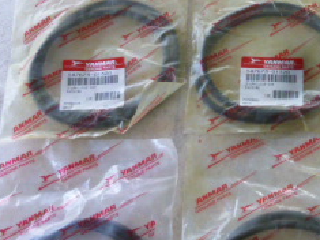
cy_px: 93
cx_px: 285
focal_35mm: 68
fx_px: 628
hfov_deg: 27.6
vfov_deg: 21.6
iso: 125
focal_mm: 4.5
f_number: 3.1
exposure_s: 1/60
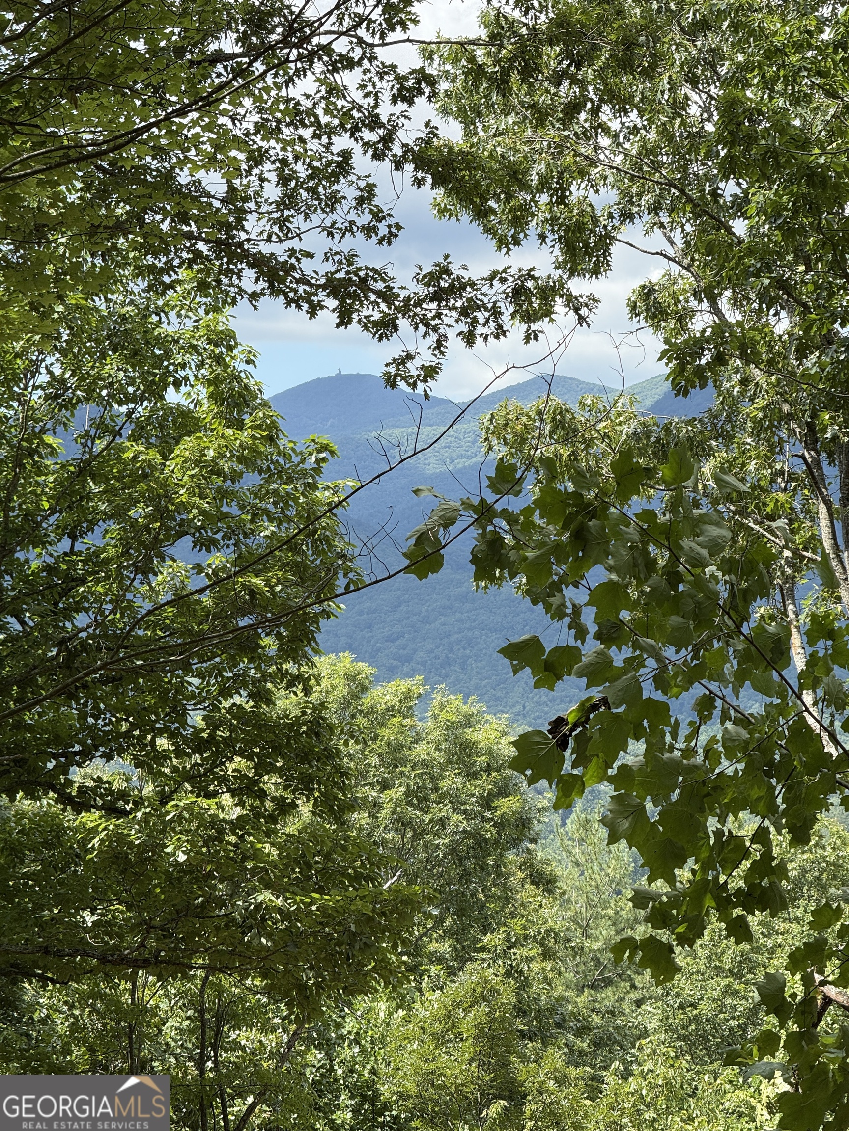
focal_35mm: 120
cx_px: 424
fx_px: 3924
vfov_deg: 16.4
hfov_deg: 12.3
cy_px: 566
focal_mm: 15.66
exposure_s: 1/576
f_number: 2.8
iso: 50
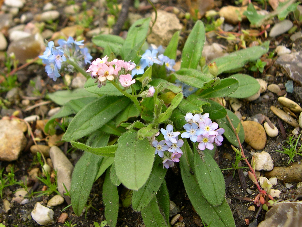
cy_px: 114
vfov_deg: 37.7
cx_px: 151
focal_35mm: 38
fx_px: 332
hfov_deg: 49.0
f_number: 2.8
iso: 100
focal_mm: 8
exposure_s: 1/483
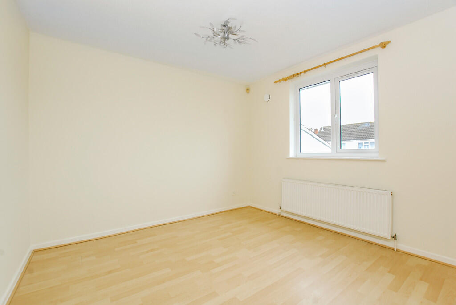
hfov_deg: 100.3
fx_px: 190
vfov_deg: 77.5
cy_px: 152
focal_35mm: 15
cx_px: 228
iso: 250
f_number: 7.1
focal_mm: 10
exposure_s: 1/25
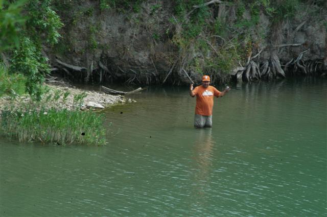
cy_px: 108
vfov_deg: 3.0
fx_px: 4082
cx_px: 164
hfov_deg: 4.6
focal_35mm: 450
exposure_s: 1/125
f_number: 14
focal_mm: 300
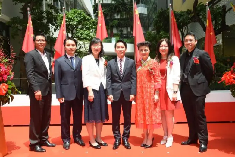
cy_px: 78
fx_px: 228
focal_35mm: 35
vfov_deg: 37.9
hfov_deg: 54.4
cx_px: 118
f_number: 6.3
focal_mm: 35
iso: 125
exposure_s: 1/160
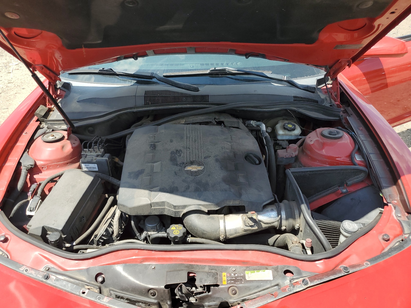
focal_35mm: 26
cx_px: 206
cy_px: 154
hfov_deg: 67.3
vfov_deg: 53.1
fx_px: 309
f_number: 1.5
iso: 50
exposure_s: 1/1429
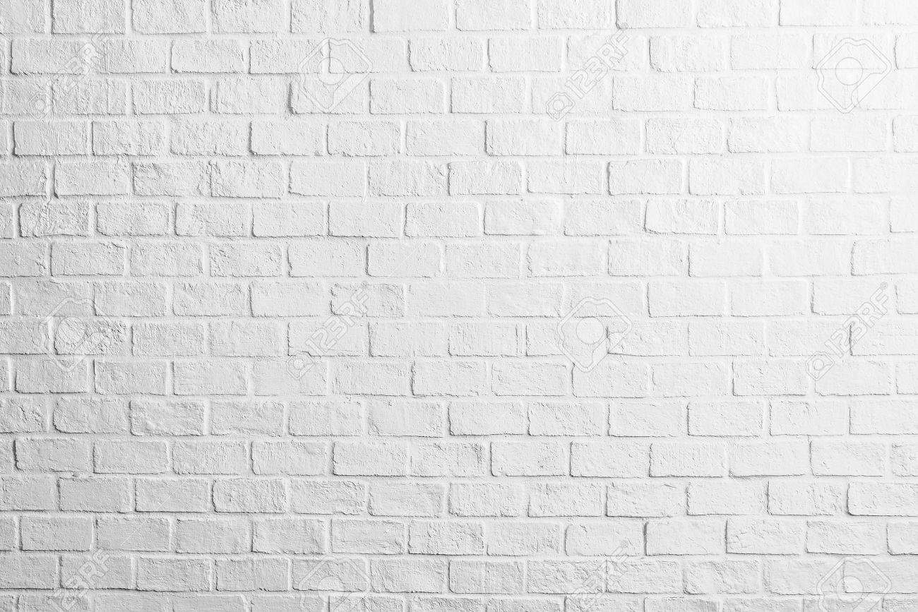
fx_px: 1173
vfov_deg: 29.3
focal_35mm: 46
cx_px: 459
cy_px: 306
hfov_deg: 42.7
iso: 400
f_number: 8
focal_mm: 46
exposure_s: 1/100
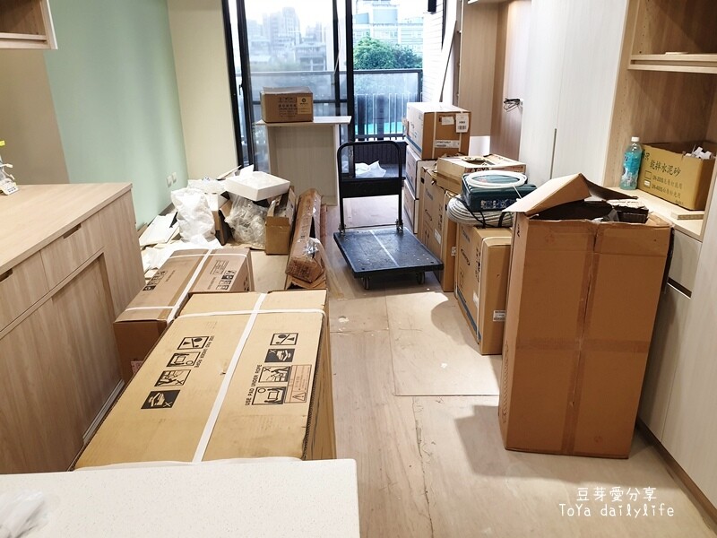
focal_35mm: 26
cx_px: 358
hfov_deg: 67.3
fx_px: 539
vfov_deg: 53.1
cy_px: 269
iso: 160
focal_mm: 4.3
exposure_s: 1/60
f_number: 2.4
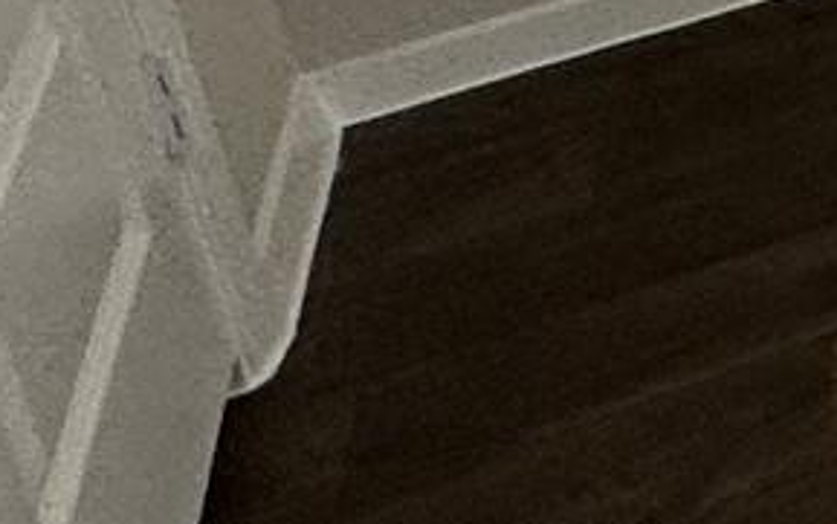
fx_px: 2397
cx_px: 2488
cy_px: -776
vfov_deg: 10.5
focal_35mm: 105
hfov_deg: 11.5
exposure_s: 1/120
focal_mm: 2.22
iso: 125
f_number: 2.2
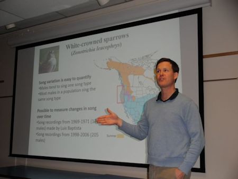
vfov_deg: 32.9
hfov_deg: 42.9
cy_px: 90
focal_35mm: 44
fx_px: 303
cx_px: 119
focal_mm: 7.9
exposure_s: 1/80
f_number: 3.4
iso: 200
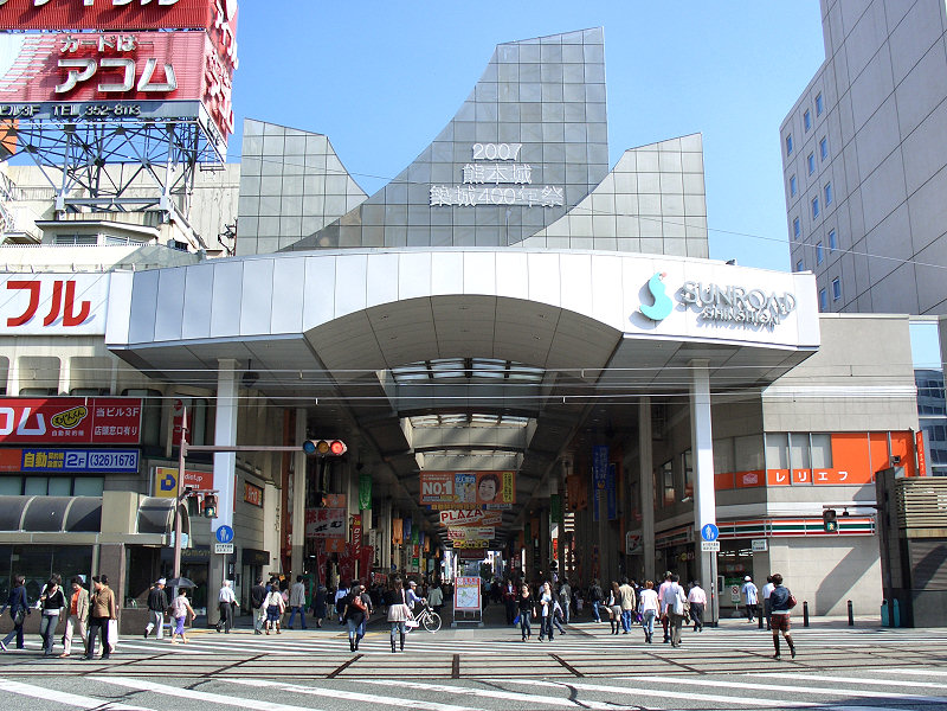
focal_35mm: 33
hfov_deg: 55.4
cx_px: 474
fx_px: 903
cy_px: 356
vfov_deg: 42.9
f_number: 5.6
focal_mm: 7.1
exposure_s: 1/250
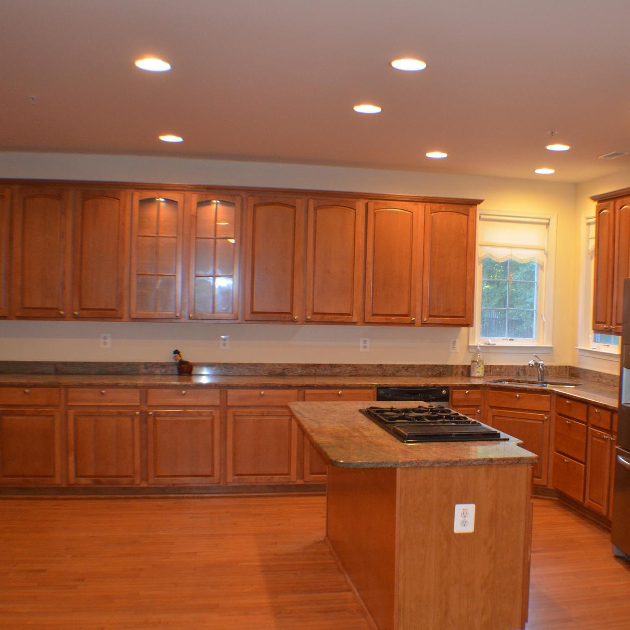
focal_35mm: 48
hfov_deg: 35.1
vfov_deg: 35.6
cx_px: 433
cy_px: 328
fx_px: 982
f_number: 3.8
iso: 1000
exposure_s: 1/60
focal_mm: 23
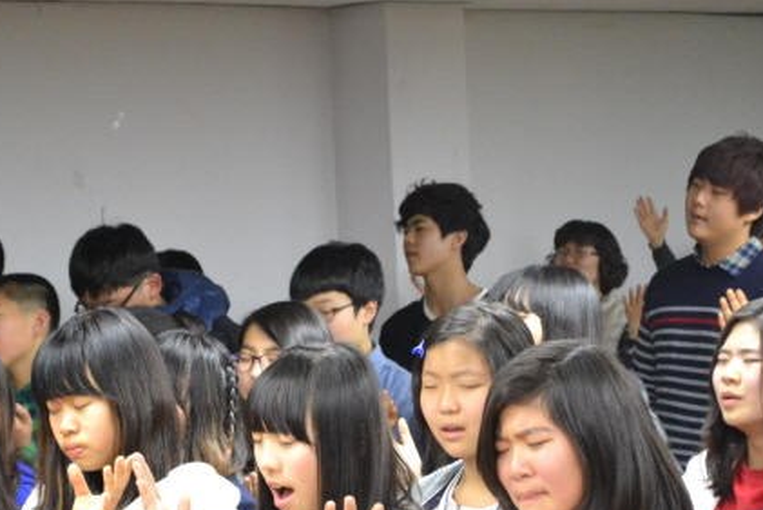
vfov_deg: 10.0
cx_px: 179
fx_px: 2904
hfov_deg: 14.9
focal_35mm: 137
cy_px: 371
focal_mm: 52
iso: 3200
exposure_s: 1/30
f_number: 5.6
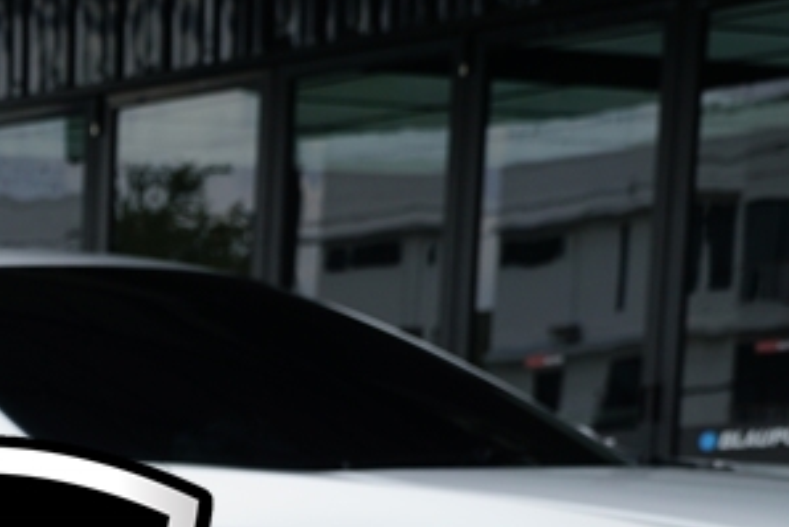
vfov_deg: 7.5
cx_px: -1162
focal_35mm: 171
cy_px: 1310
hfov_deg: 10.3
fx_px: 3749
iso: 100
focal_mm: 34
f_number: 7.1
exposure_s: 1/100
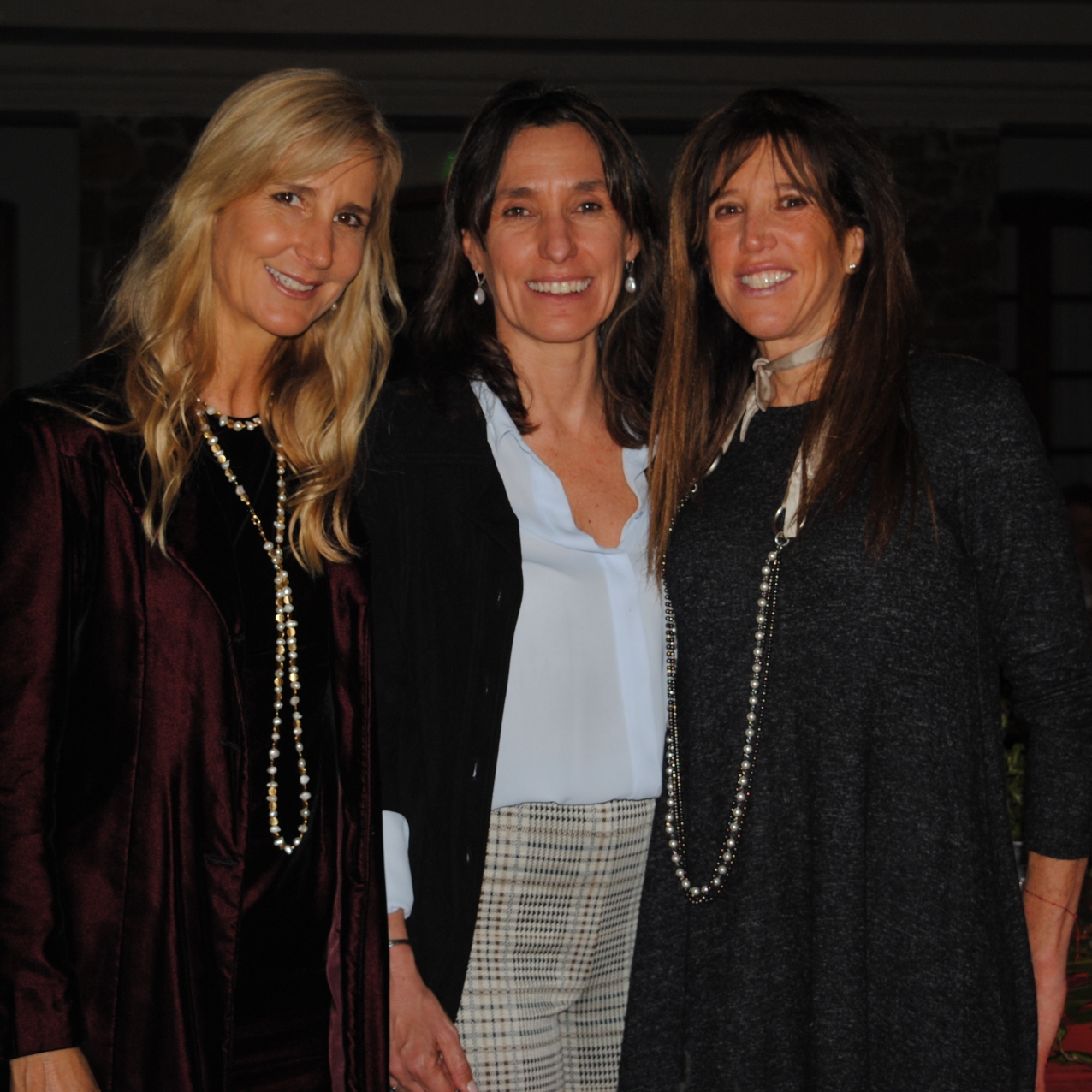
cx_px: 543
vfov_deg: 23.7
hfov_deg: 23.7
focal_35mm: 73
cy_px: 545
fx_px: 2605
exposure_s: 1/60
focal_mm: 38
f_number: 4.8
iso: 200
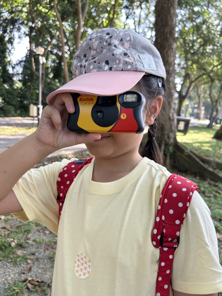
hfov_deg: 53.1
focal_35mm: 26
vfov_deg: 67.3
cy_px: 148
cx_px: 111
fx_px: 222
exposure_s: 1/173
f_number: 1.5
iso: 40
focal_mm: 5.7
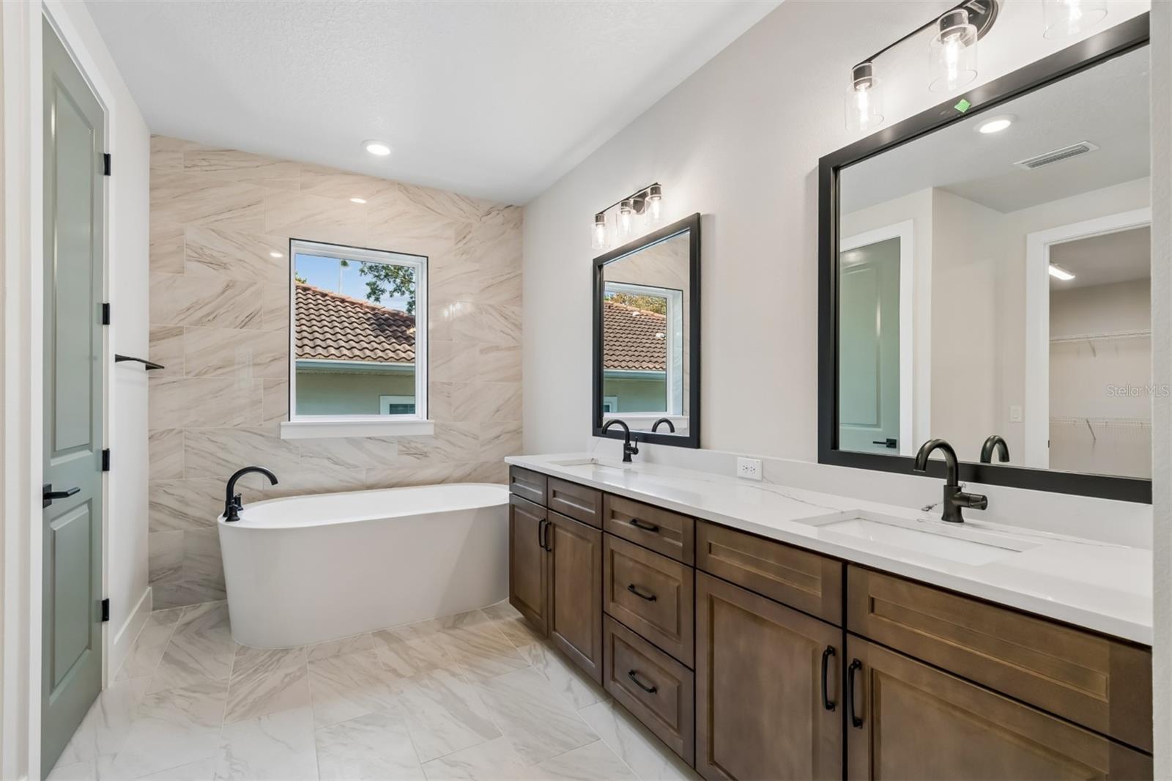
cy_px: 390
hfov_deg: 100.4
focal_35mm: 15
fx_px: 488
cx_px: 586
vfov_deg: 77.3
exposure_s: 1/40
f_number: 7.1
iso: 100
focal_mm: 10
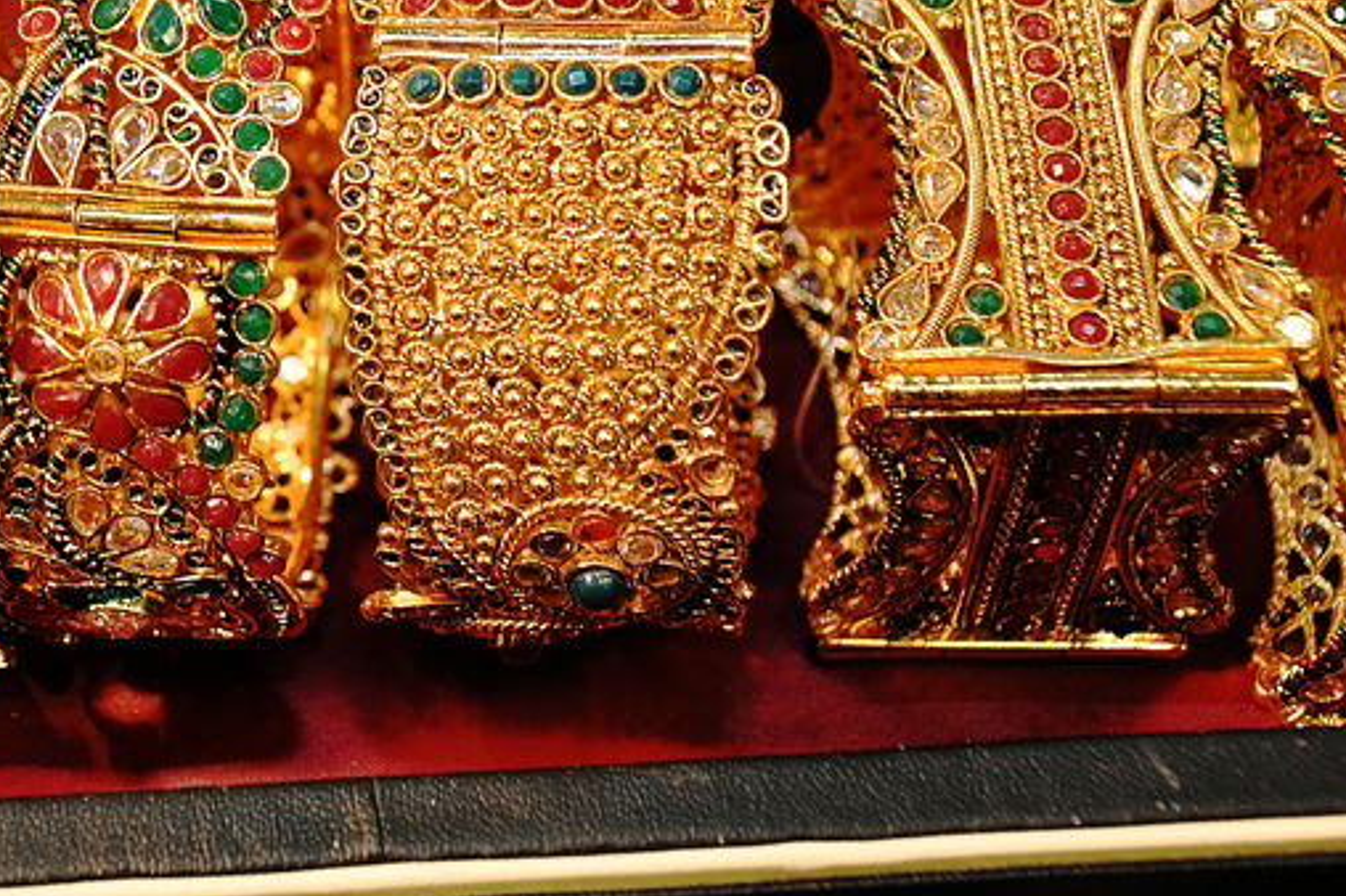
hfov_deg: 17.3
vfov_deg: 11.6
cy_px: 172
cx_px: 318
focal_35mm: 118
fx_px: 4409
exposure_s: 1/60
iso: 800
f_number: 4.5
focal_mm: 40
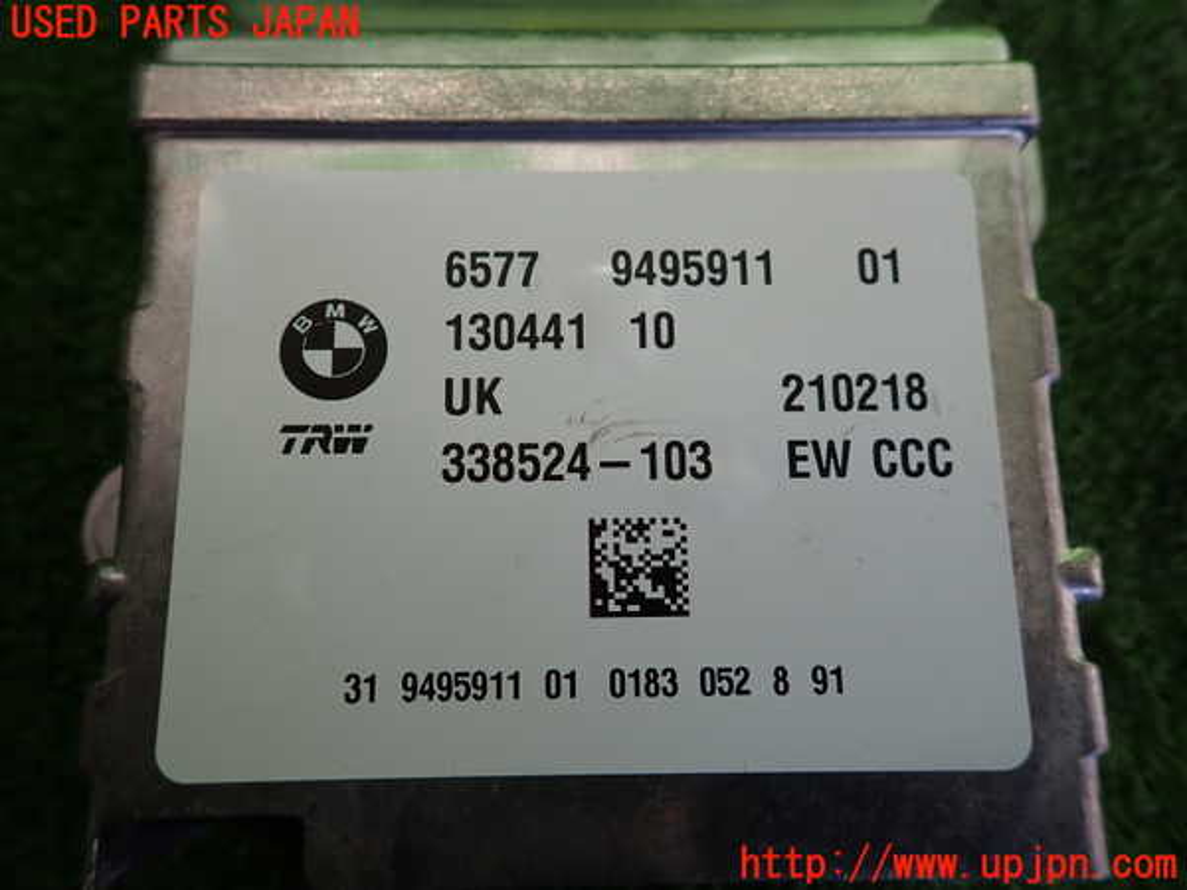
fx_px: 857
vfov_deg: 54.9
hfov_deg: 69.4
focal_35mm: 25
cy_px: 445
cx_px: 594
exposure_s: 1/250
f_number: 2
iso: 100
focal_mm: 4.5
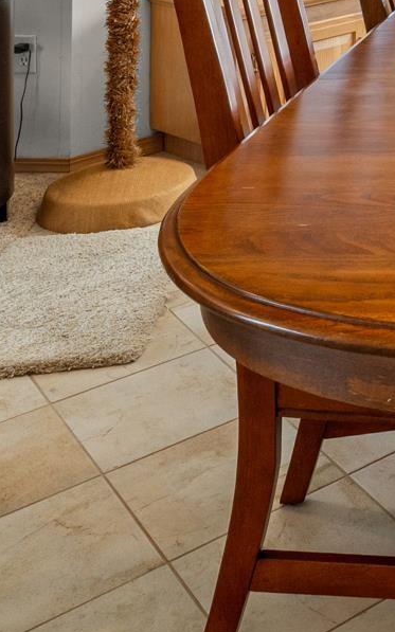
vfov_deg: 26.0
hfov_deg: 17.6
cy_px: -242
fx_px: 1103
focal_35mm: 64
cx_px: 644
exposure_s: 1/2.5
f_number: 9
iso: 200
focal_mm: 10
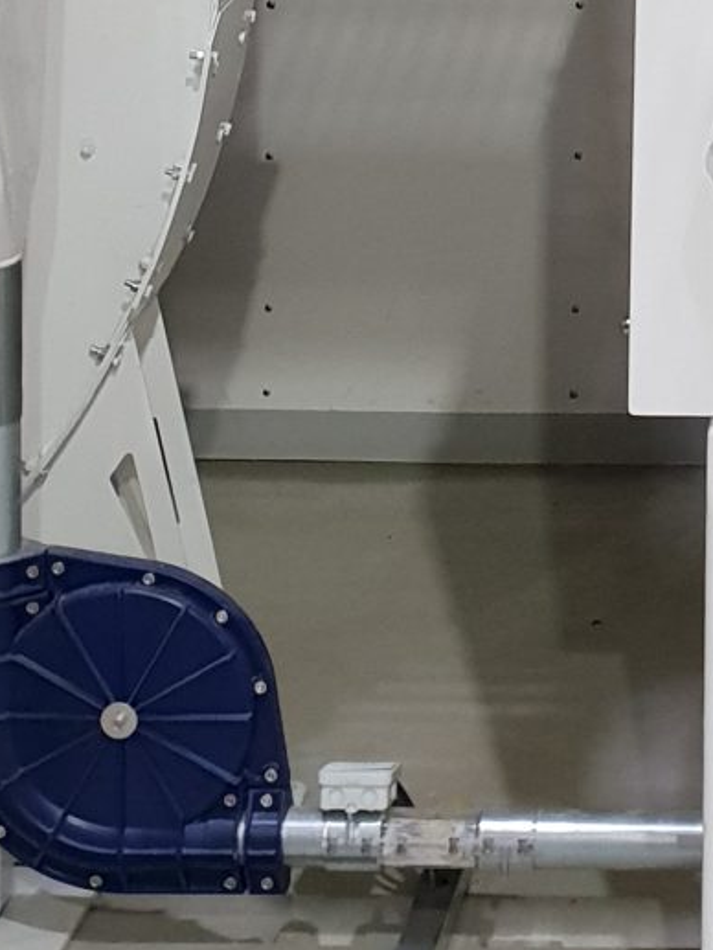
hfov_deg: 13.9
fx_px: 2828
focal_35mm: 103
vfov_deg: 17.1
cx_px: 891
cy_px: -500
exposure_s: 1/33
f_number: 2.4
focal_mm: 4.3
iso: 320
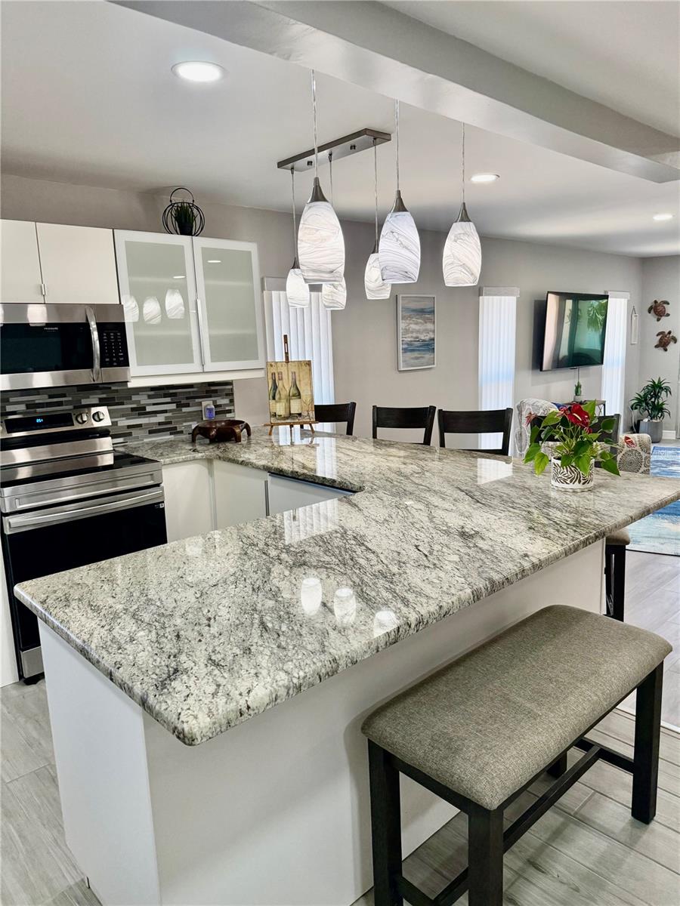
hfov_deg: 56.8
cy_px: 453
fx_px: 629
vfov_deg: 71.6
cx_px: 340
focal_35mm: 24
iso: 200
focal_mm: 6.76
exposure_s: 1/192
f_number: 1.78
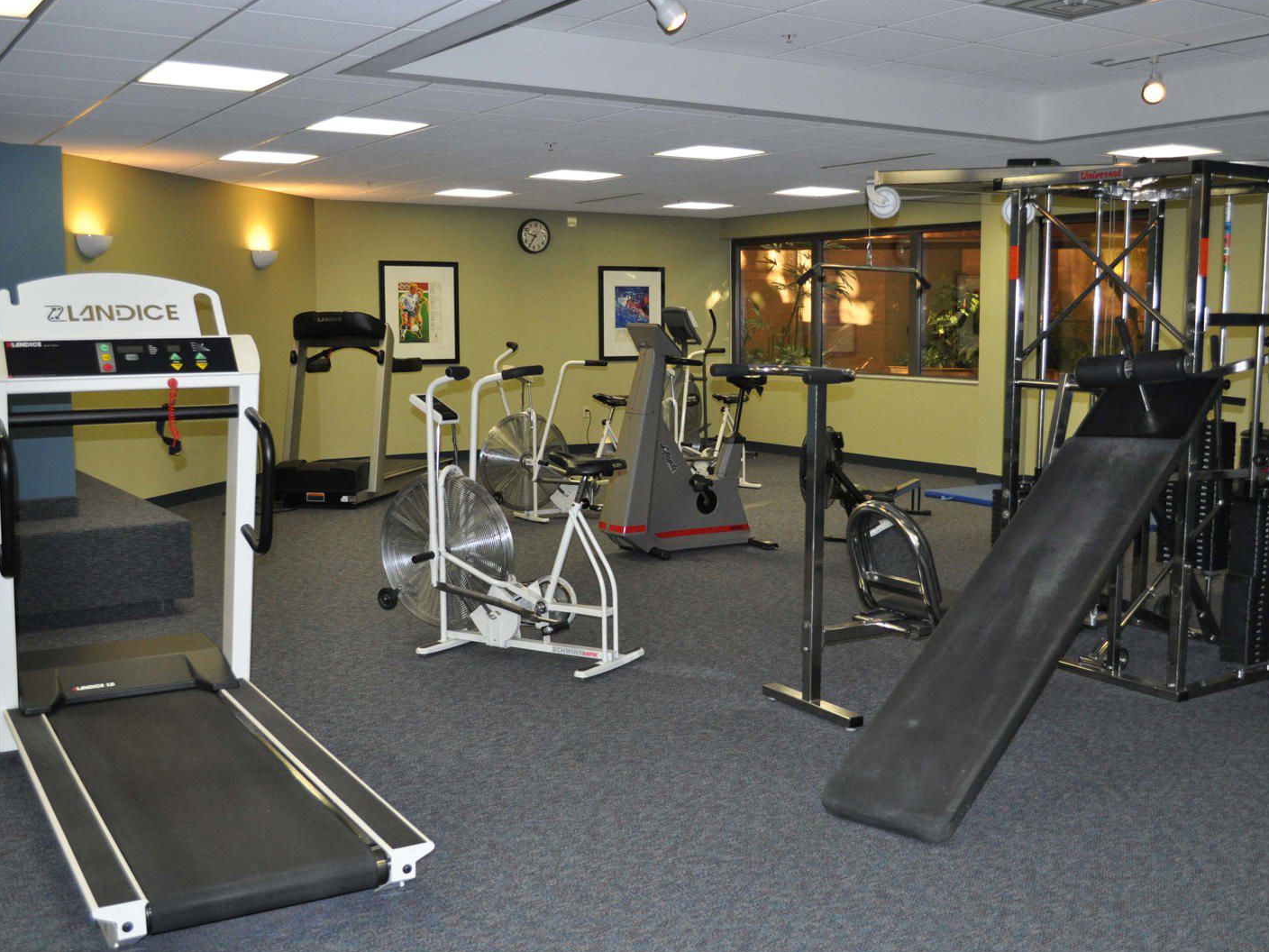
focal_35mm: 36
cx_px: 690
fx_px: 1320
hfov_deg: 51.3
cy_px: 477
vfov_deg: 39.7
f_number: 4
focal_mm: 22
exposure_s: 1/60
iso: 800
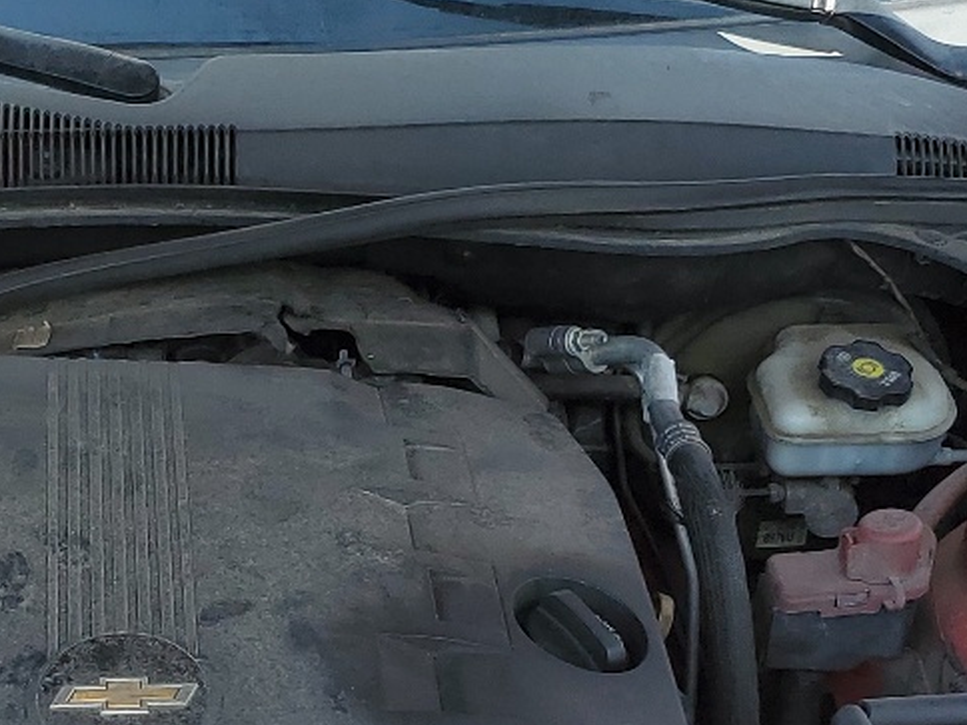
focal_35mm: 86
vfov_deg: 17.0
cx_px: 212
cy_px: 587
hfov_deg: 22.5
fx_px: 2402
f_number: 1.5
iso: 50
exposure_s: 1/1429
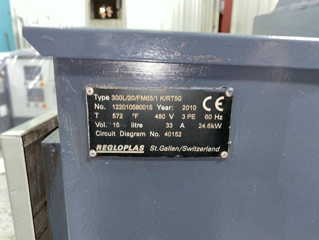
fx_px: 240
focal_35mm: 26
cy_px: 120
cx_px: 160
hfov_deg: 67.3
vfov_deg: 53.1
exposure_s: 1/5
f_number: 1.8
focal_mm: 4.25
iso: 50
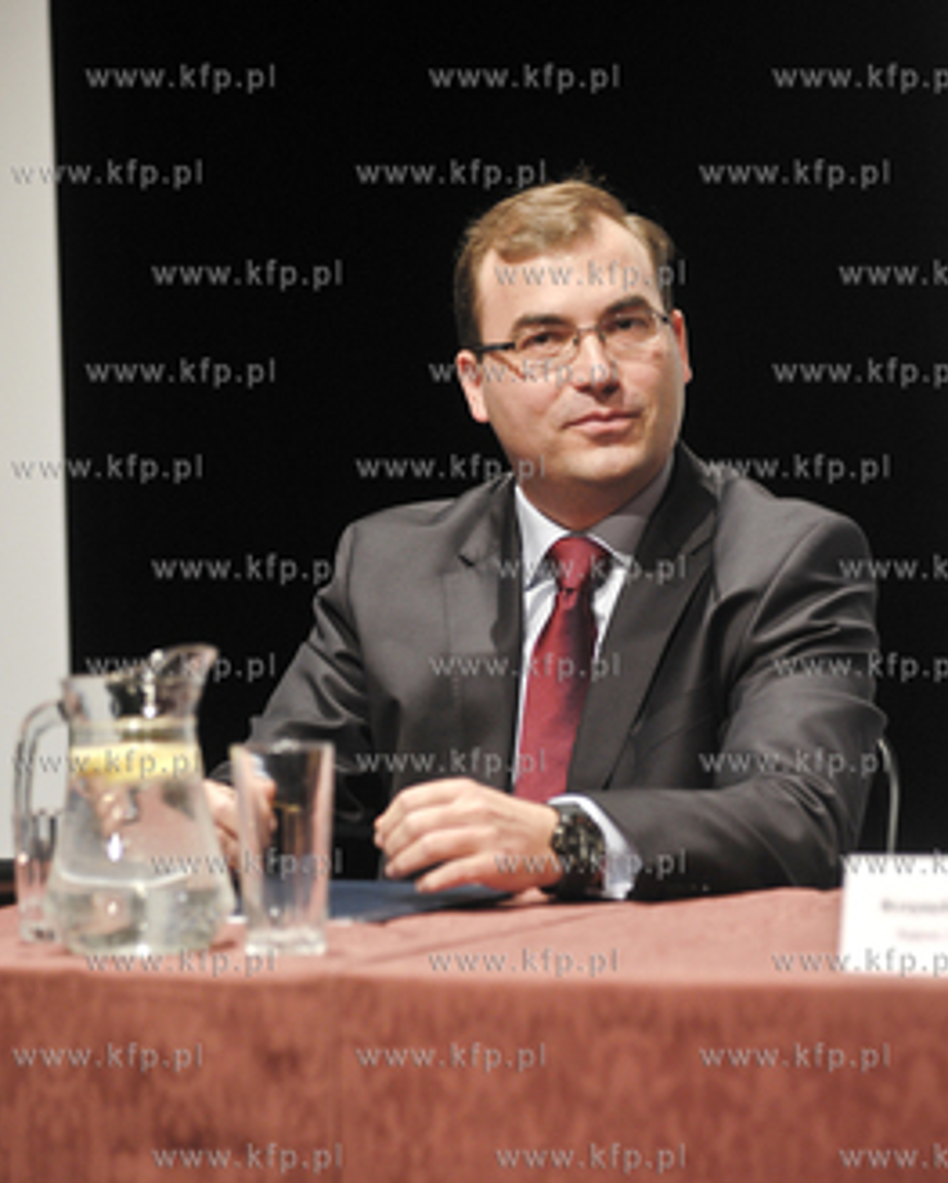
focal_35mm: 128
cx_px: 476
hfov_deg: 12.1
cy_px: 563
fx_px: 4483
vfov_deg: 15.0
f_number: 3.2
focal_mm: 112
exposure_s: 1/200
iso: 1600
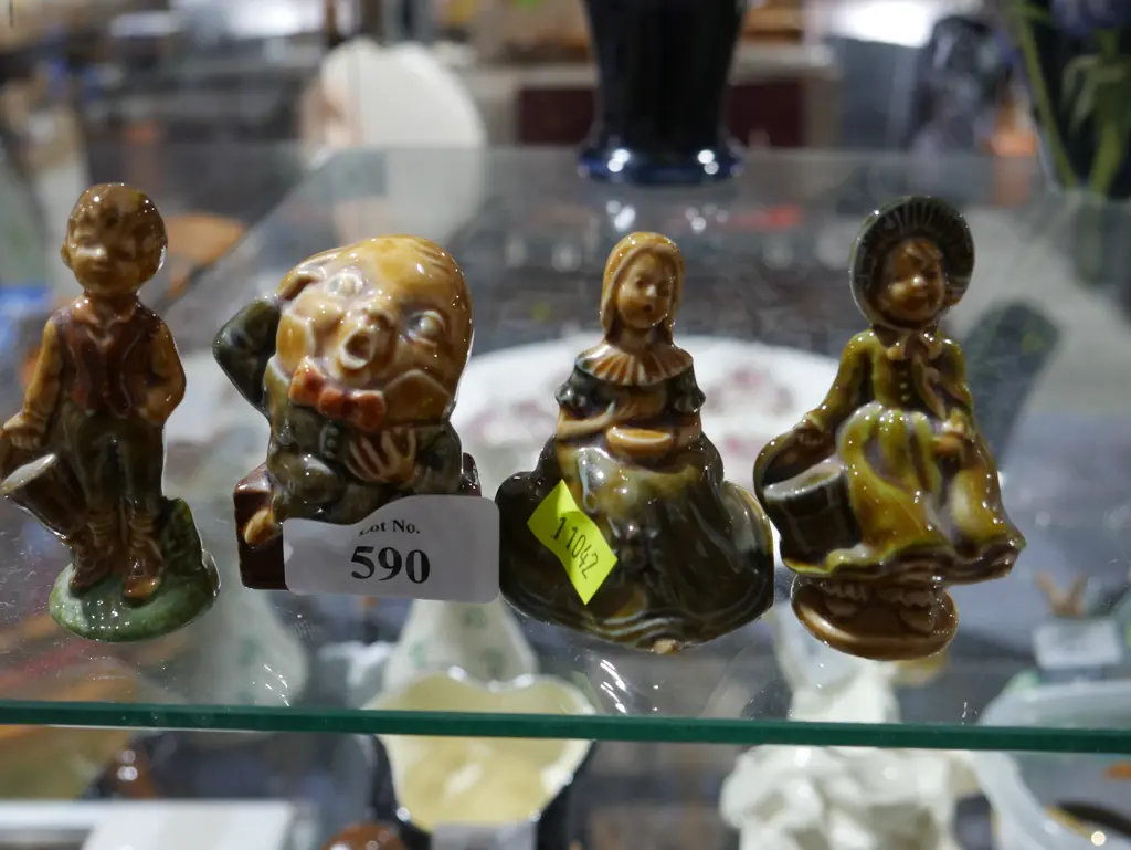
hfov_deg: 46.8
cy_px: 425
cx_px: 566
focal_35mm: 40
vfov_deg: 36.0
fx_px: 1308
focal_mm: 20
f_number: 4.4
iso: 500
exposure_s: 1/60
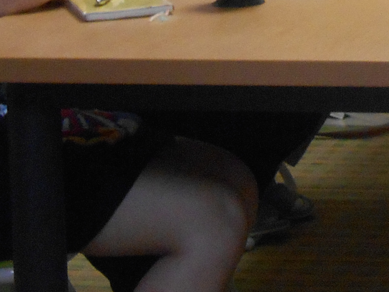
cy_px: -163
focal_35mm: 173
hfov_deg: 10.9
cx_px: 636
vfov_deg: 8.4
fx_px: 1944
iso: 400
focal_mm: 7.2
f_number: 3.9
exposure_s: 1/20
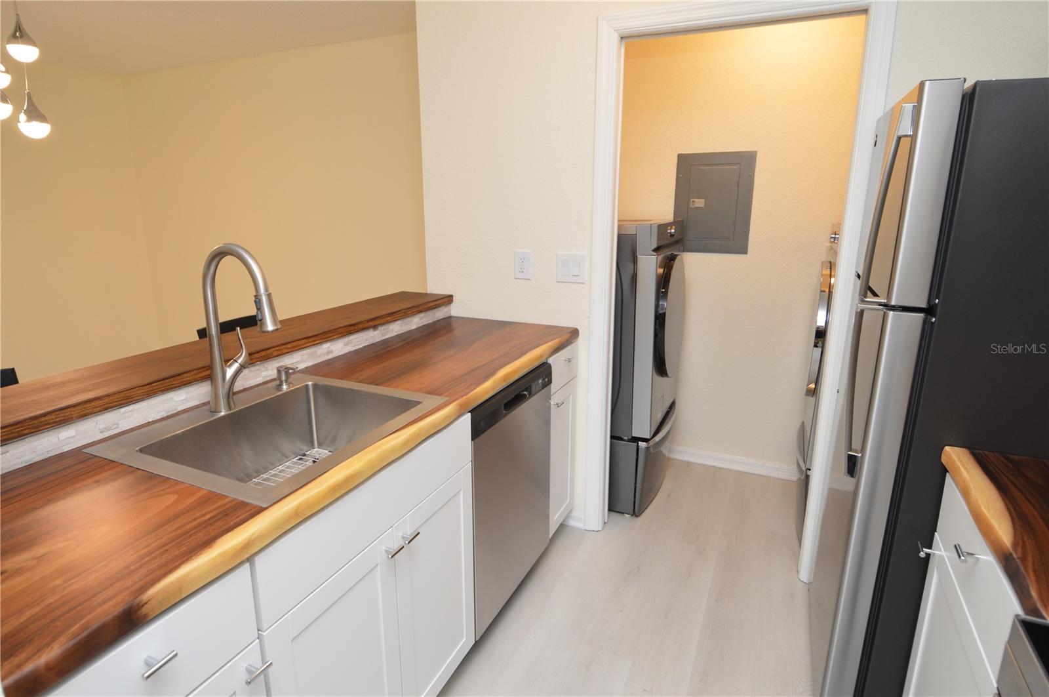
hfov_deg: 90.1
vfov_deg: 67.3
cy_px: 348
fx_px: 524
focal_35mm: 18
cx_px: 524
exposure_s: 1/60
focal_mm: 12
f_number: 4
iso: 400
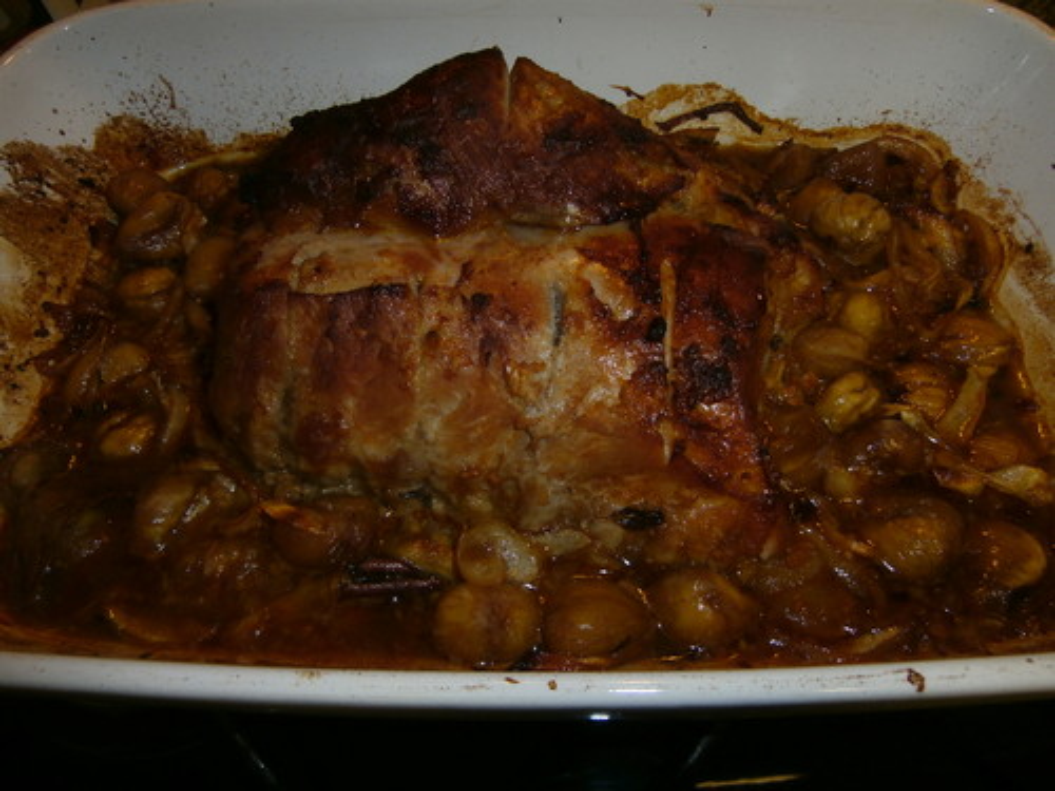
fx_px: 731
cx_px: 528
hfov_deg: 71.6
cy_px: 396
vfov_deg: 56.8
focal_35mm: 24
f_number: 3
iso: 100
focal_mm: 4.2
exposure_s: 1/30
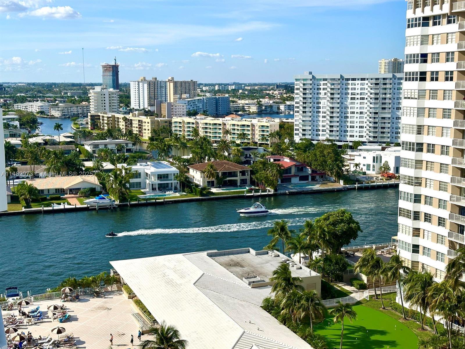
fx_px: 645
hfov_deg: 39.7
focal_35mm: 48
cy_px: 174
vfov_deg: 30.3
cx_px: 232
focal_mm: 6.86
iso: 64
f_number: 1.78
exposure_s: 1/6211
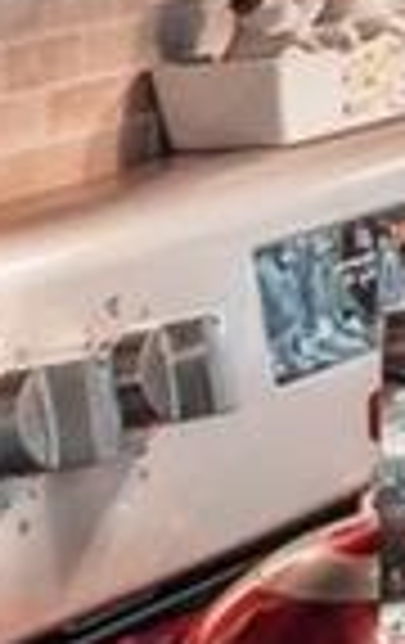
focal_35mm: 182
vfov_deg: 10.9
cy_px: -405
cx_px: 2493
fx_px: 3198
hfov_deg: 4.8
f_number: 8
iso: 400
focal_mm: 16
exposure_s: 1/10
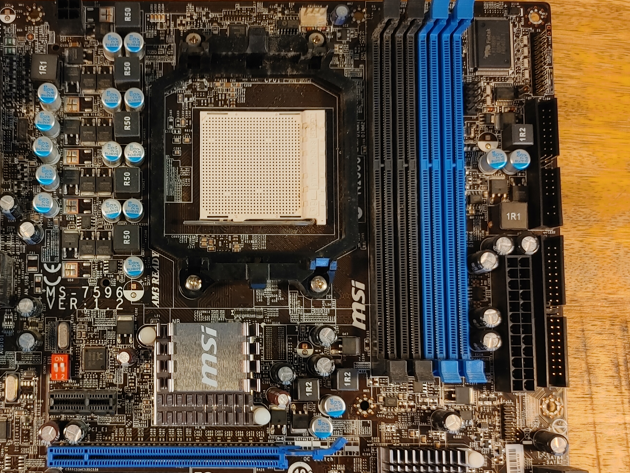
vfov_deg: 35.7
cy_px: 305
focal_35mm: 40
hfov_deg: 45.3
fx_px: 728
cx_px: 165
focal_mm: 4.81
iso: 200
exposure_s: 1/100
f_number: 1.8
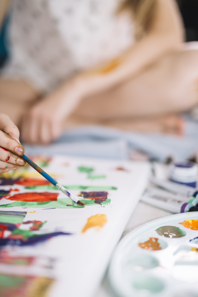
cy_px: 148
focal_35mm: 50
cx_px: 99
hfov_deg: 27.0
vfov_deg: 39.6
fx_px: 412
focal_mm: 50
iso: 50
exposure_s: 1/125
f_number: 1.4
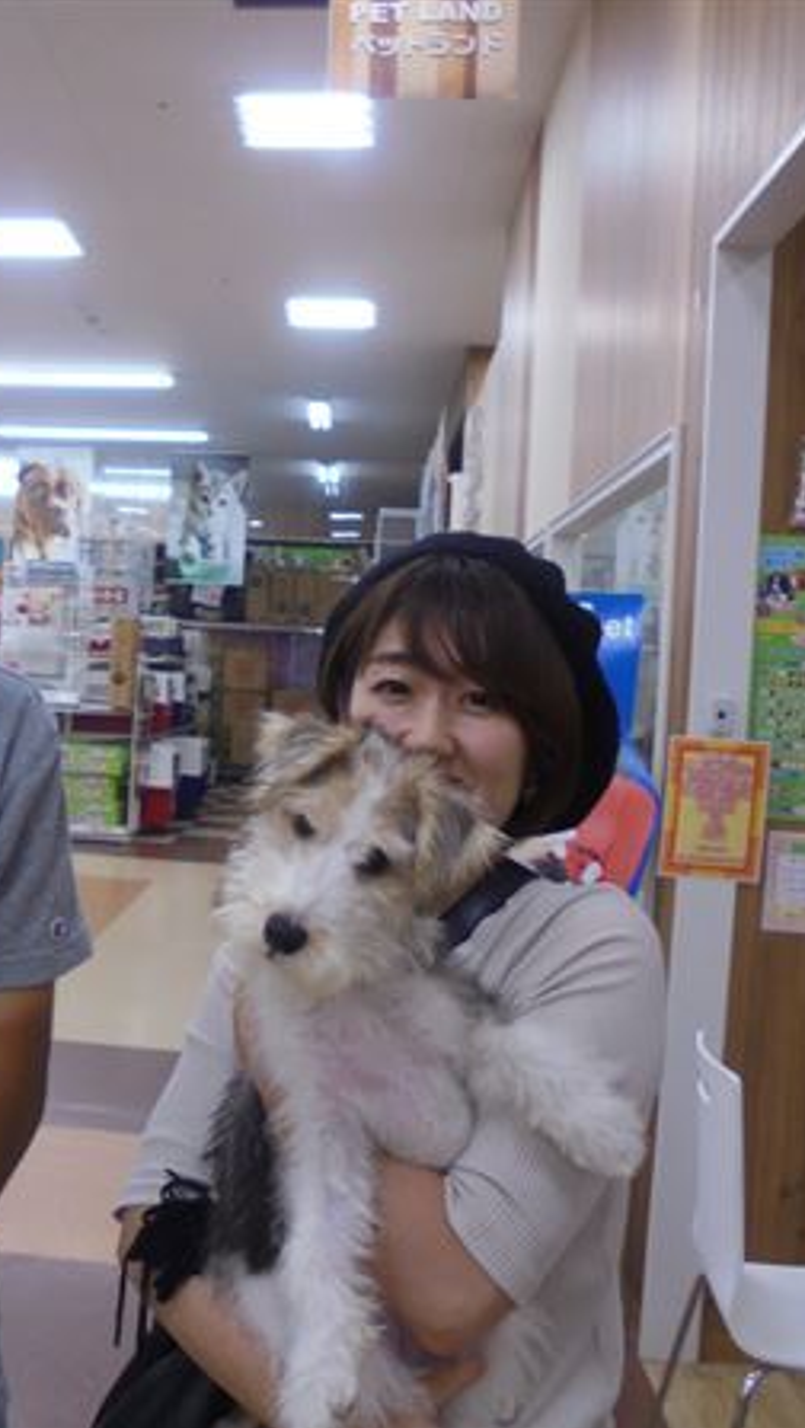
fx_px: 1440
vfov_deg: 52.8
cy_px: 716
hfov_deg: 30.4
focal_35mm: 38
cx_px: 144
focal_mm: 4.6
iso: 100
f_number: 3.5
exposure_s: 1/30
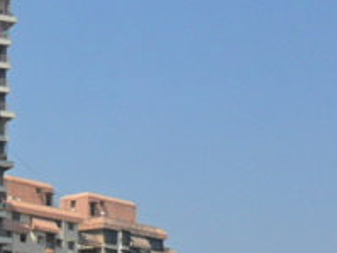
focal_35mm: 103
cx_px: -142
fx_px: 1002
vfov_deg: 14.4
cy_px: 119
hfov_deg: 17.5
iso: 100
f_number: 9.4
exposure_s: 1/180
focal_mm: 5.7
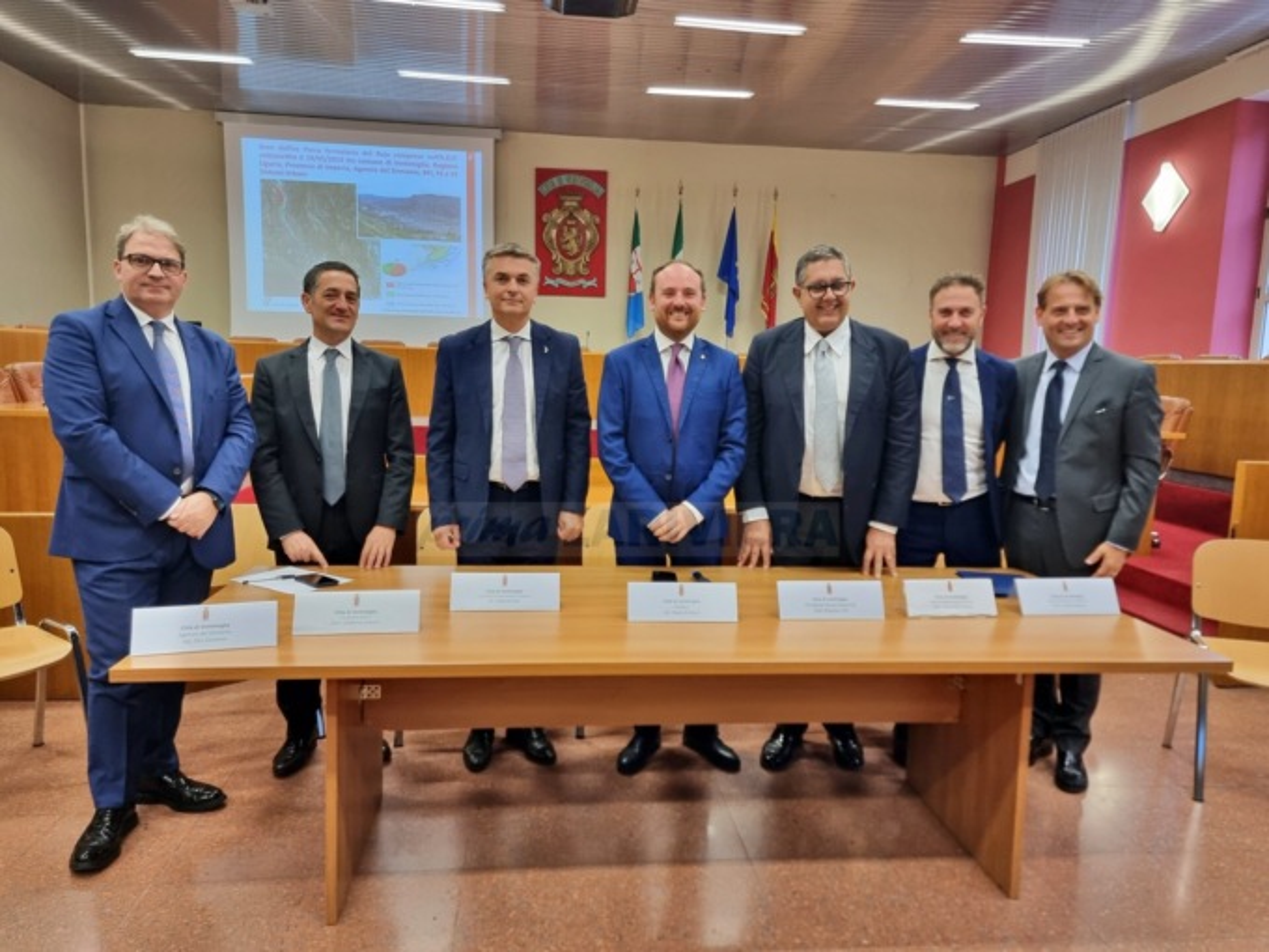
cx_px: 634
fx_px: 880
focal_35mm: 24
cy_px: 476
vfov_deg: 56.8
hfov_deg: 71.6
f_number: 1.8
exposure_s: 1/50
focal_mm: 6.7
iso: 320
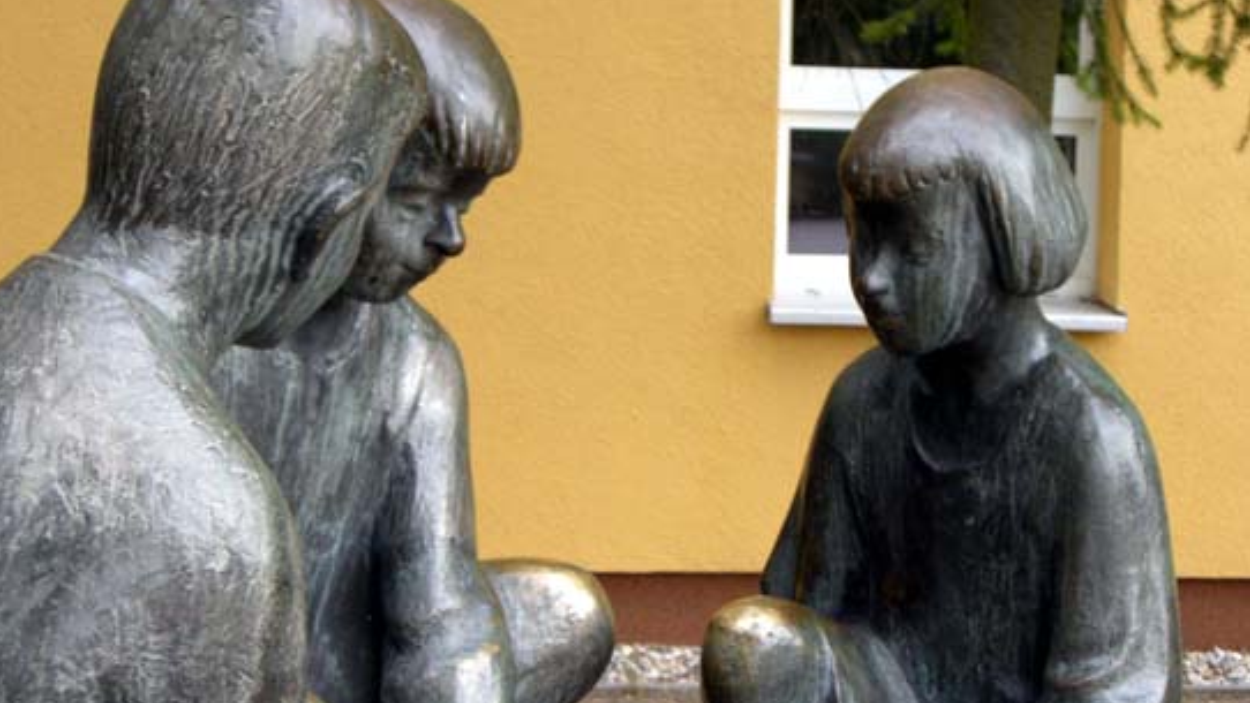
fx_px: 2420
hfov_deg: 29.0
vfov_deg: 16.5
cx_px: 618
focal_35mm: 73
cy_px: 421
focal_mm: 10.7
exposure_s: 1/100
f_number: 3.6
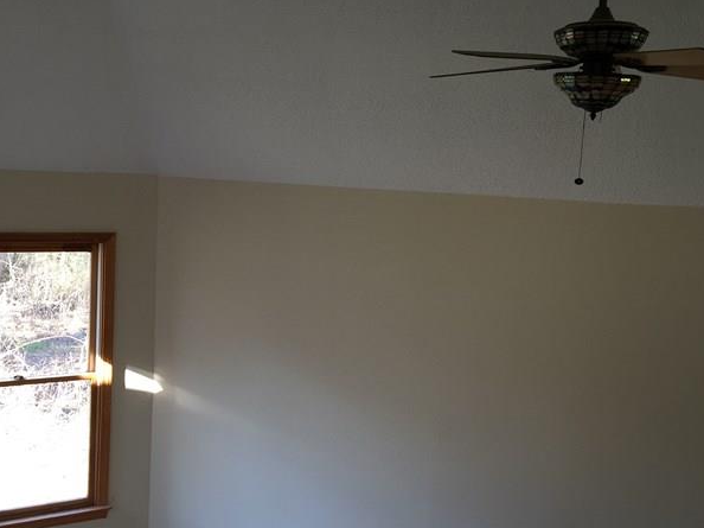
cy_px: 300
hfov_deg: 38.2
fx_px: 1016
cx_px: 319
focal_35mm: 50
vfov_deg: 29.1
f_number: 2.2
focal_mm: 4.15
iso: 32
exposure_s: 1/30
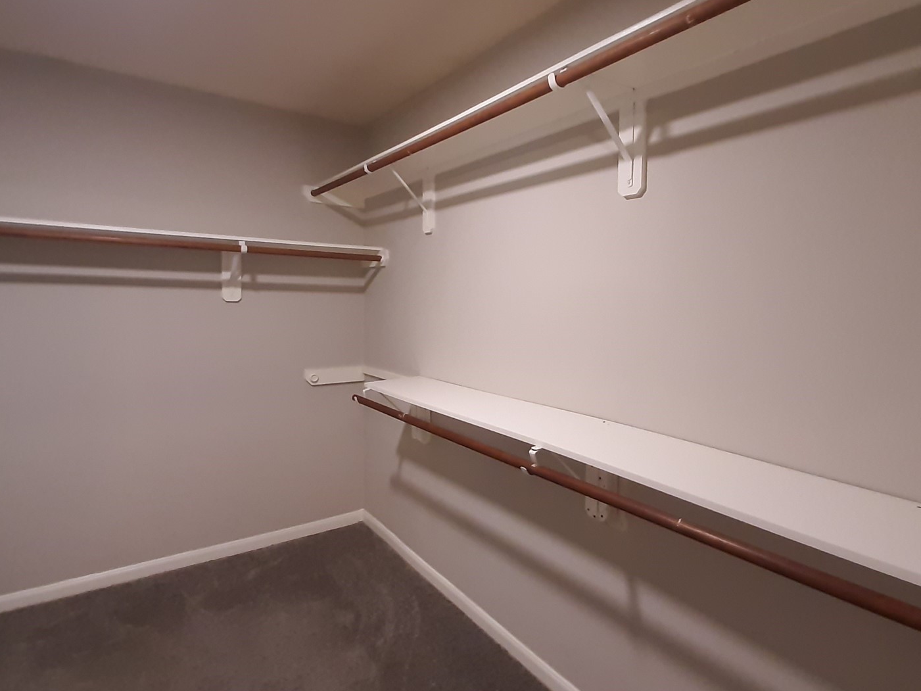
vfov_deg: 68.7
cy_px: 350
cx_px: 521
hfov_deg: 84.2
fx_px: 506
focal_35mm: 19
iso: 320
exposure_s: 1/24
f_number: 2.2
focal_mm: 1.42
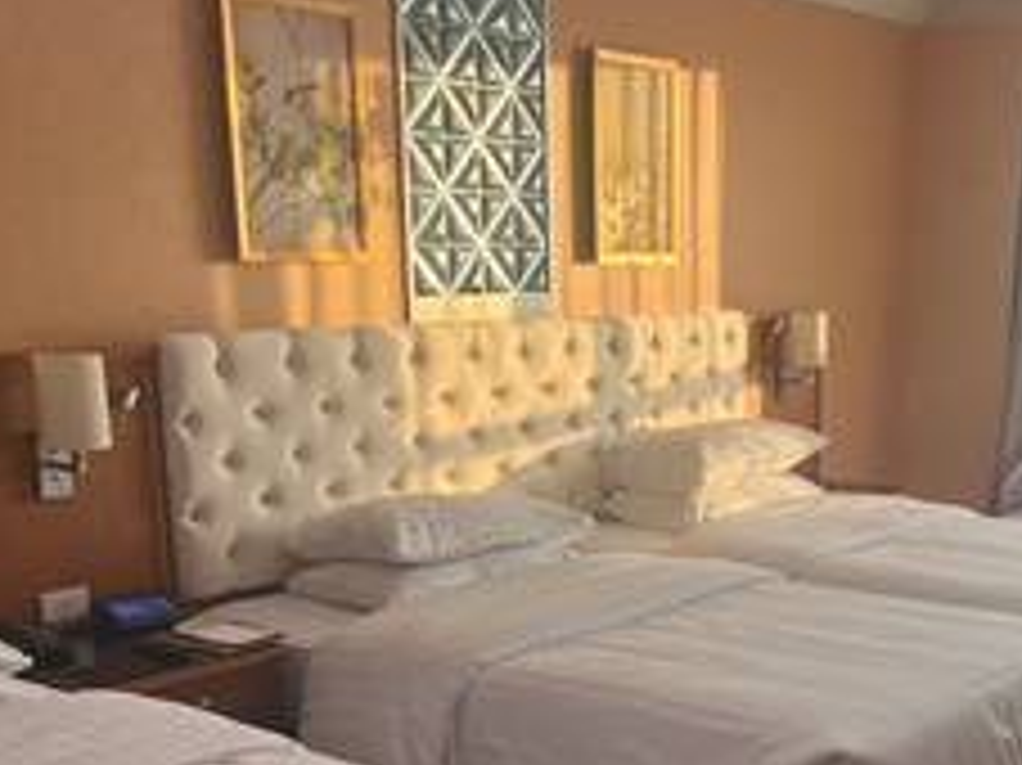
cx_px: 815
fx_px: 1623
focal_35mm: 55
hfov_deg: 33.9
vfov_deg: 25.5
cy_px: 720
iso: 80
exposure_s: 1/100
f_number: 1.5
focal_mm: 5.7
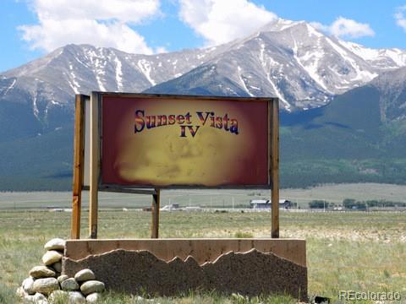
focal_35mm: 117
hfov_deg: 16.8
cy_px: 152
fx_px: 1372
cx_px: 203
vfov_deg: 12.7
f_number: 5
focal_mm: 20.8
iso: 64
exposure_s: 1/238
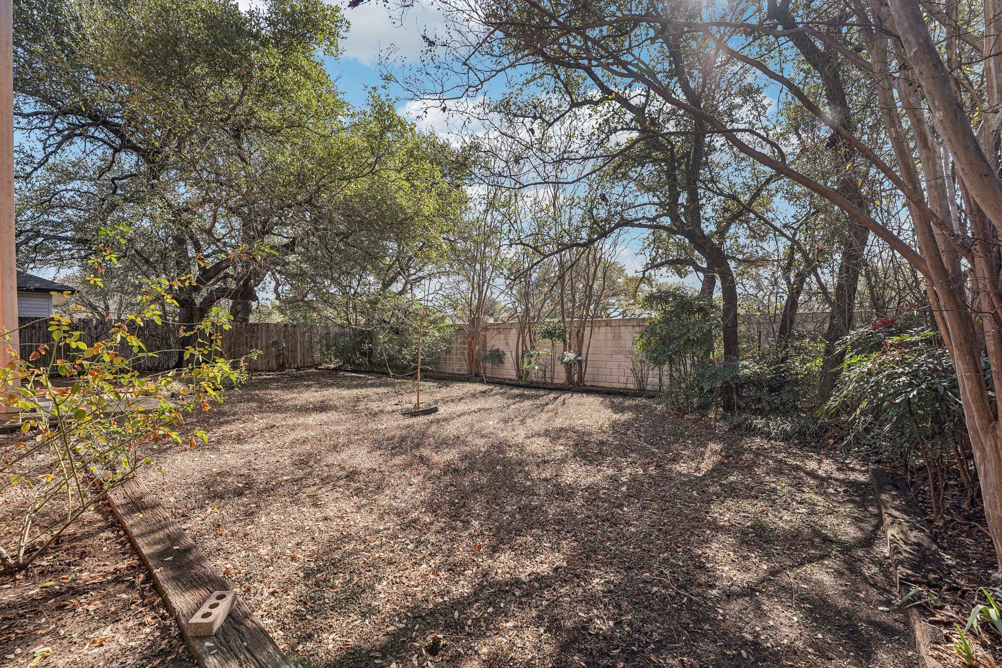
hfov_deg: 104.3
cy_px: 334
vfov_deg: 81.2
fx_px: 390
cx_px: 501
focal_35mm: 14
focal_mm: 14
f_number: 8
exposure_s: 1/800
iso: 800
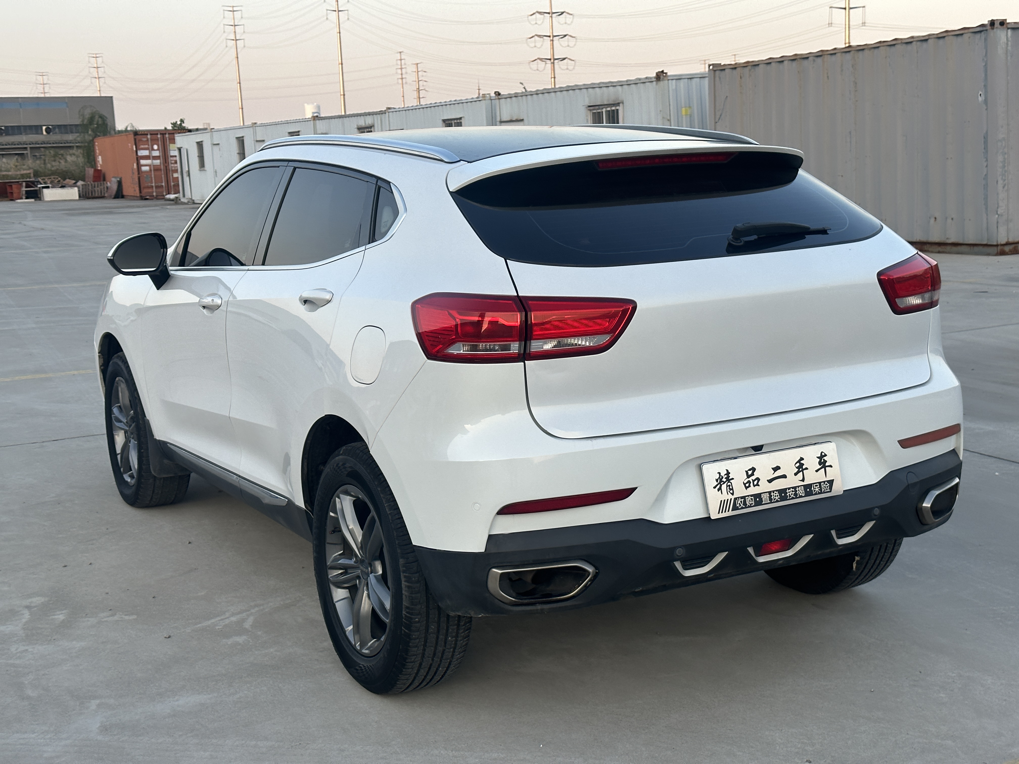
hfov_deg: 39.7
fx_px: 1413
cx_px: 510
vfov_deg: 30.3
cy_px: 382
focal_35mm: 48
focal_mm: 6.86
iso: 64
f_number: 1.78
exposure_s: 1/699
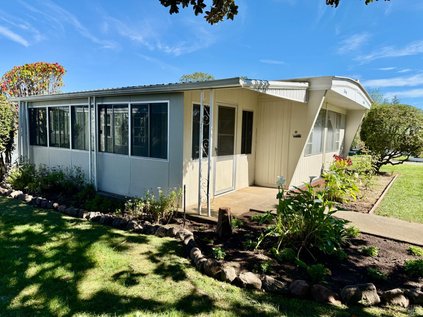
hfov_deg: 71.6
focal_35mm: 24
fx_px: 293
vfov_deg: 56.8
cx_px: 212
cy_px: 158
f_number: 1.78
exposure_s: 1/3021
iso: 80
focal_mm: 6.76
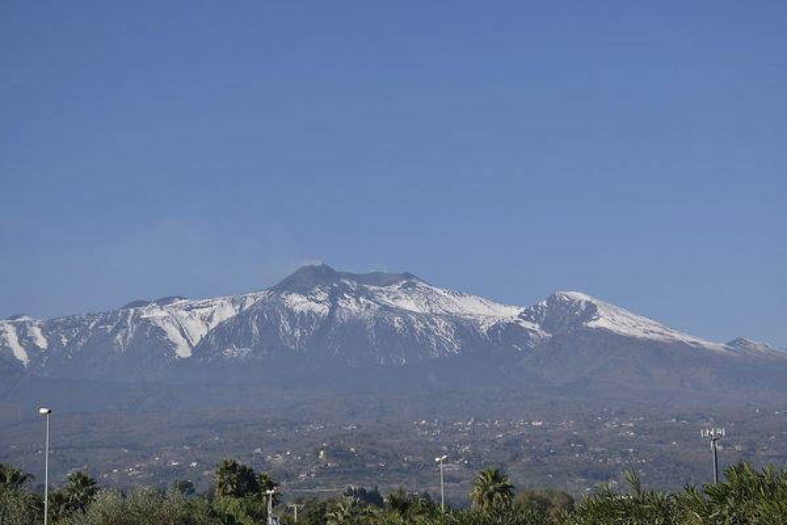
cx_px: 394
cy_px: 262
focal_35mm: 82
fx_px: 1803
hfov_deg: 24.6
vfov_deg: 16.6
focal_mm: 55
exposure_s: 1/500
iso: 100
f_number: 8
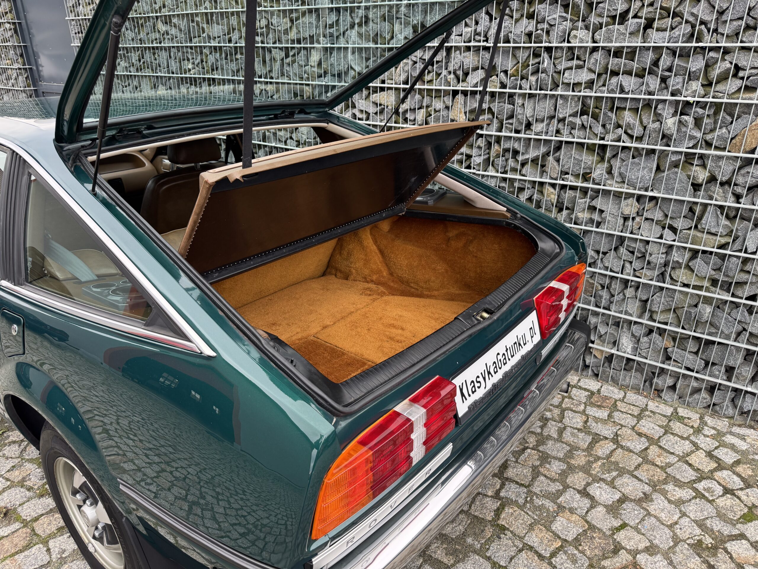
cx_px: 379
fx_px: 526
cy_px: 284
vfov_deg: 56.8
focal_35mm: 24
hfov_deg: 71.6
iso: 125
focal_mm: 6.76
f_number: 1.78
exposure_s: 1/121
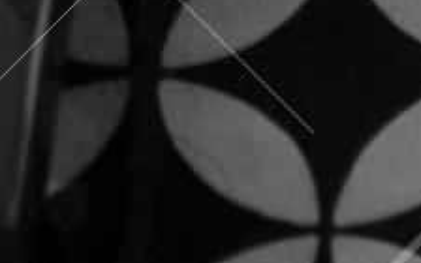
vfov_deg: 4.1
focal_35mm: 310
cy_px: -473
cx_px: 814
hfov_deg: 6.6
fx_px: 3556
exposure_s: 1/125
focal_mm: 35
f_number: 1.8
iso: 200
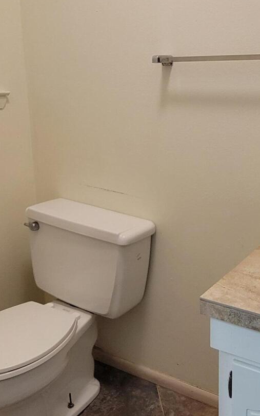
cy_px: 170
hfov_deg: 36.5
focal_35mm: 34
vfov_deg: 56.3
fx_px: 385
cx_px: 192
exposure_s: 1/60
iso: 250
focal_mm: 2.2
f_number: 2.2
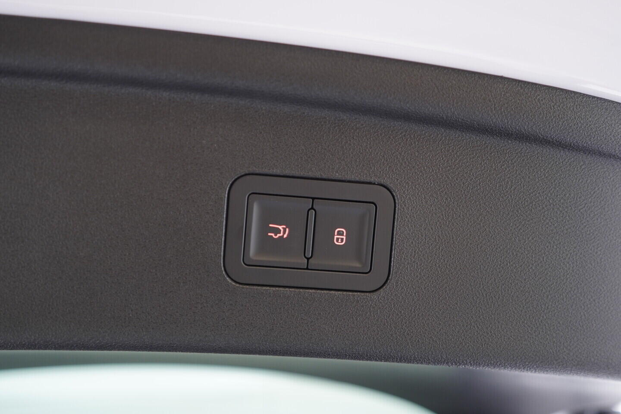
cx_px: 310
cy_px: 207
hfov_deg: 53.1
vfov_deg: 36.9
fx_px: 621
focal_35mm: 36
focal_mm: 24
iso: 250
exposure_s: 1/40
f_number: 2.8
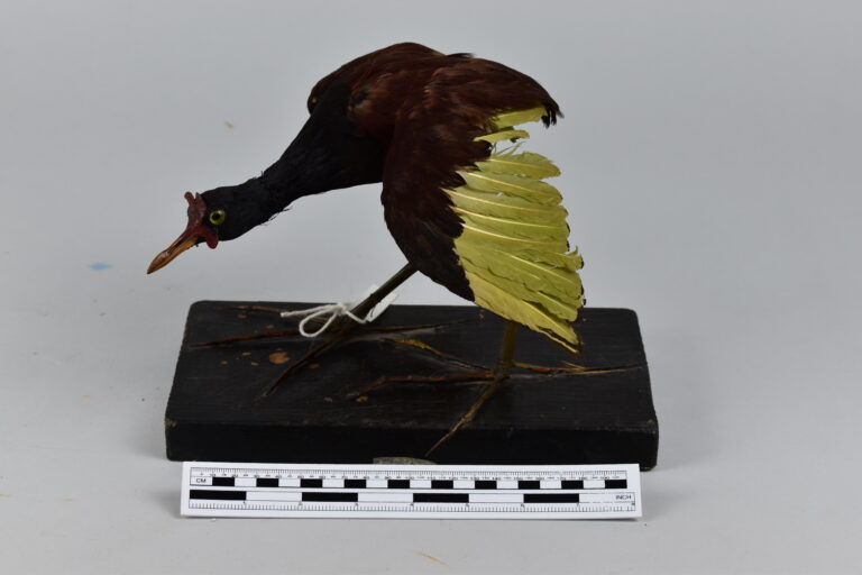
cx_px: 431
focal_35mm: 82
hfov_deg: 24.6
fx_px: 1975
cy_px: 288
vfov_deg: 16.6
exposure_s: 1/50
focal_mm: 55
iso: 400
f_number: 8
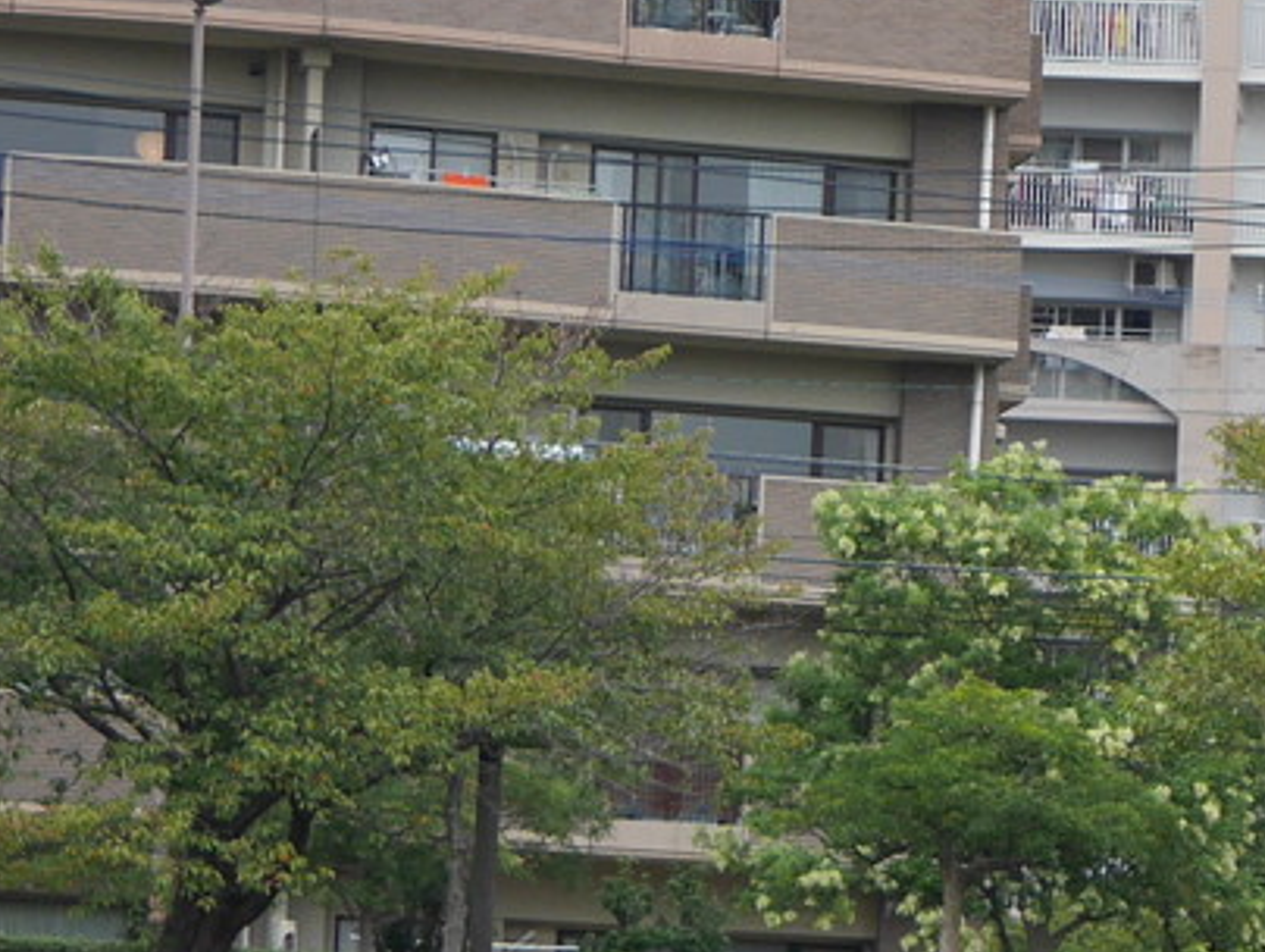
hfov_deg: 7.5
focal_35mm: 253
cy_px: 1431
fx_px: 9257
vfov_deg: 5.8
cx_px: 2510
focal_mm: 30
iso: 200
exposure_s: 1/160
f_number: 3.2
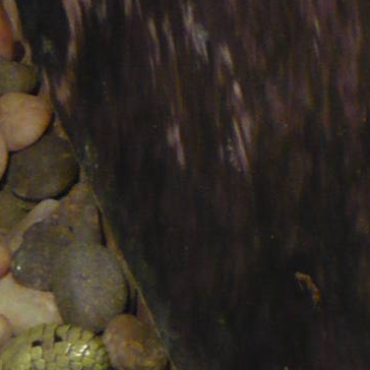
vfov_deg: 4.5
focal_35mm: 388
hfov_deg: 4.5
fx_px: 4692
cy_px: 664
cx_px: -136
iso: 400
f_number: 5.1
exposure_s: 1/40
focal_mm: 16.5
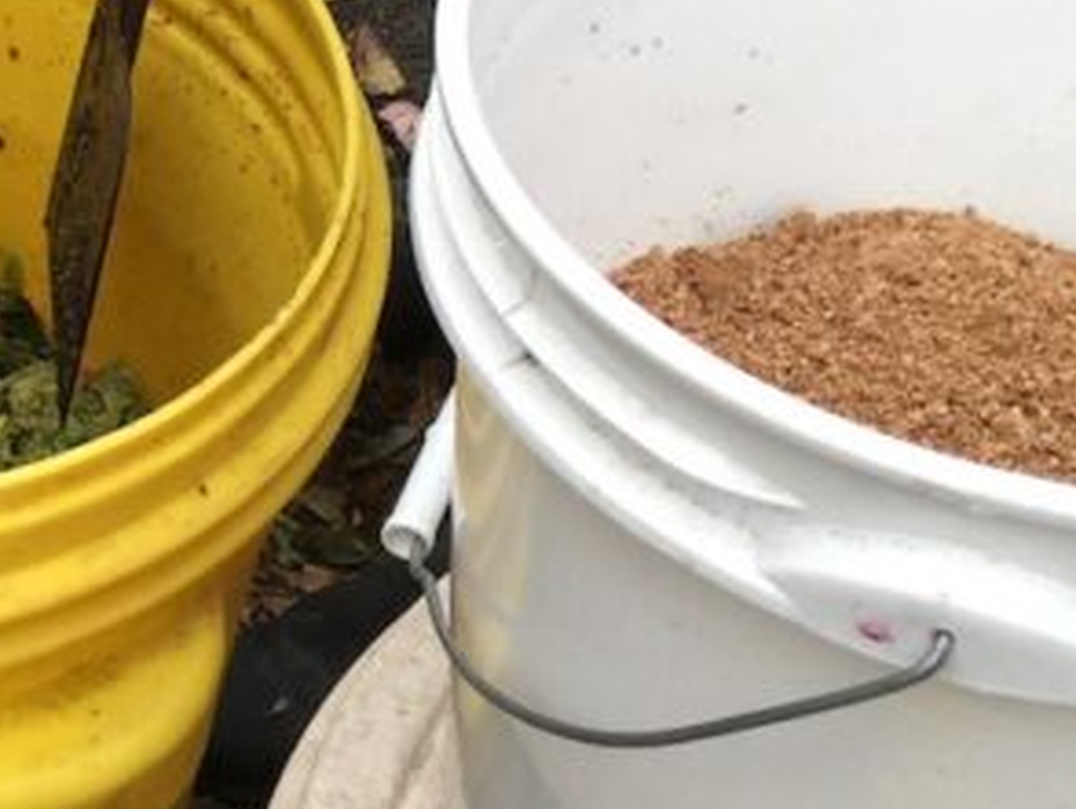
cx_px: -351
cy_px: 300
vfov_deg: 14.7
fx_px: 3142
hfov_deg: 18.1
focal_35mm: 101
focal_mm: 4.15
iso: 40
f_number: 2.2
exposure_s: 1/30
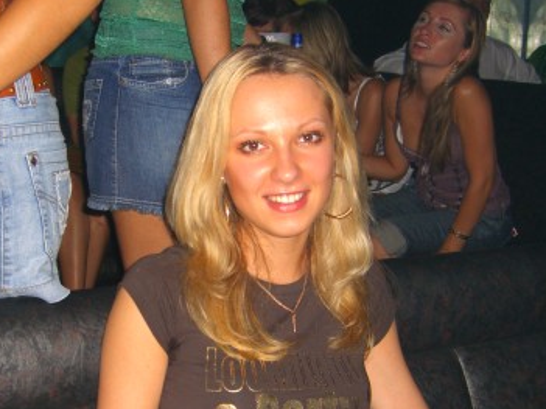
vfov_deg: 22.4
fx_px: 1025
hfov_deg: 29.7
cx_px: 205
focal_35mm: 65
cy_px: 299
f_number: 2.8
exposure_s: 1/60
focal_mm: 7.9
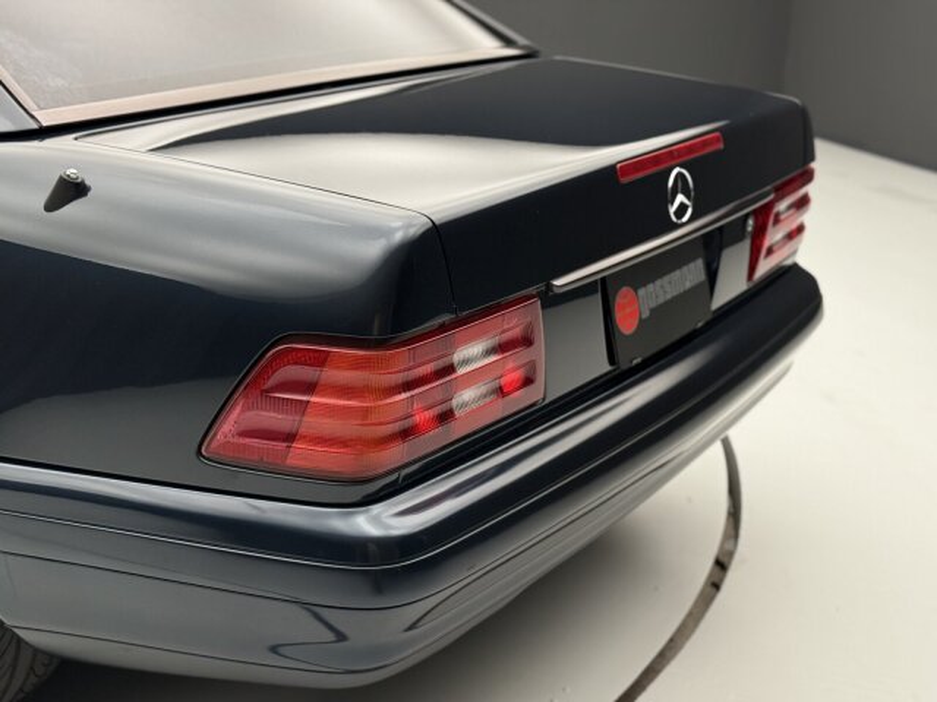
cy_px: 351
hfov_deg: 39.7
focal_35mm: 48
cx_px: 468
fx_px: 1299
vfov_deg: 30.3
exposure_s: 1/99
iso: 250
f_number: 1.78
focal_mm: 6.76
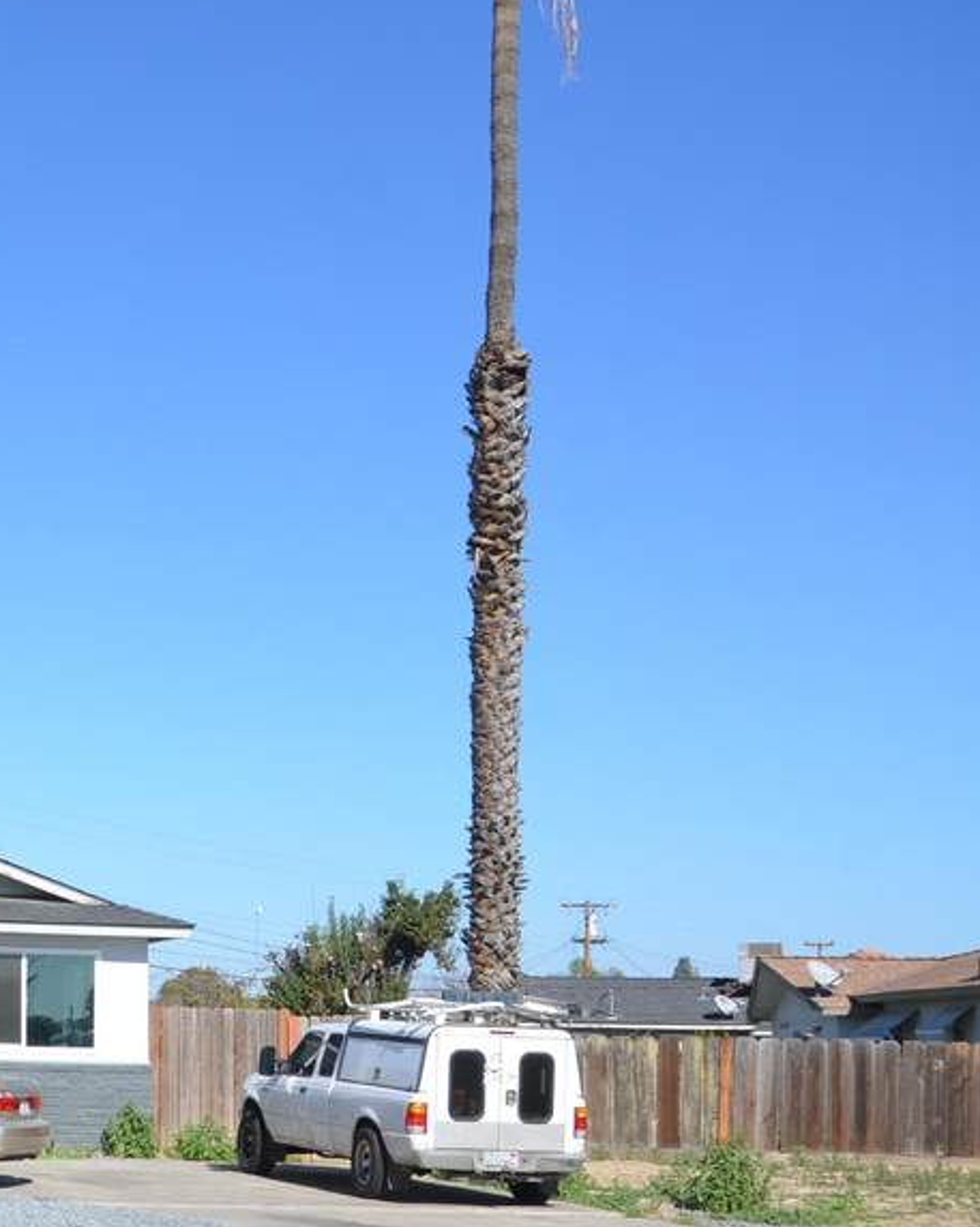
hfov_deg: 20.8
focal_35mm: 66
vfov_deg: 28.5
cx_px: -335
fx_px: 2397
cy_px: 849
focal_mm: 21
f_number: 9
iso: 100
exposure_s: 1/320
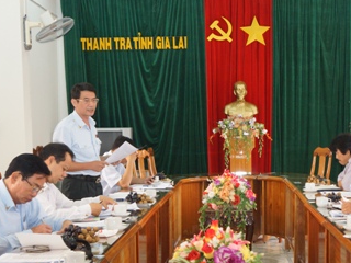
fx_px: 679
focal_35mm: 67
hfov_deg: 28.7
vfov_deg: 21.9
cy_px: 171
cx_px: 250
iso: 1600
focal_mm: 31
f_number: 4
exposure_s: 1/125
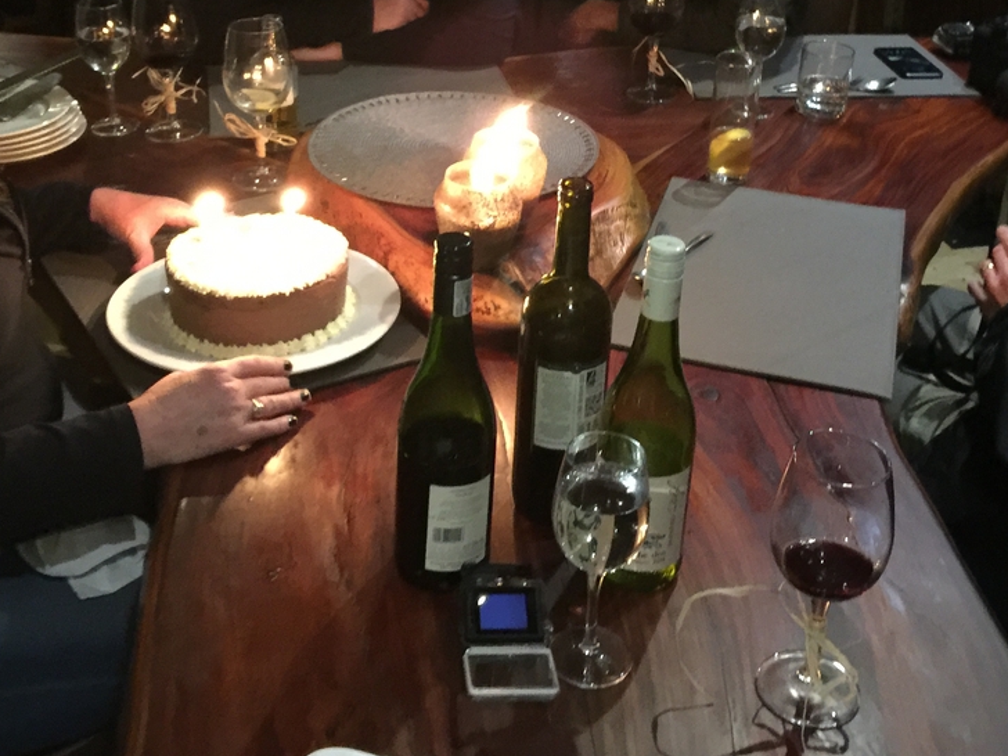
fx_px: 1485
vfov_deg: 27.9
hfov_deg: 37.5
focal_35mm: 51
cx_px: 539
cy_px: 143
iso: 160
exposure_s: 1/4
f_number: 2.2
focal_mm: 4.15
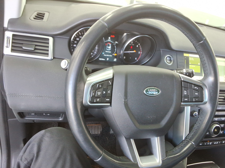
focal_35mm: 28
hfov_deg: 63.4
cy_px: 84
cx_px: 112
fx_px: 182
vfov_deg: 49.7
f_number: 1.9
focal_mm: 2.91
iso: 86
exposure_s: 1/40
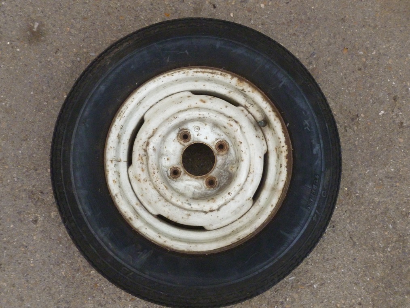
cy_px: 154
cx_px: 205
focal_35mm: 28
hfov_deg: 63.4
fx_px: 332
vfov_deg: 49.8
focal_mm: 5
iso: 400
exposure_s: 1/60
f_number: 3.3
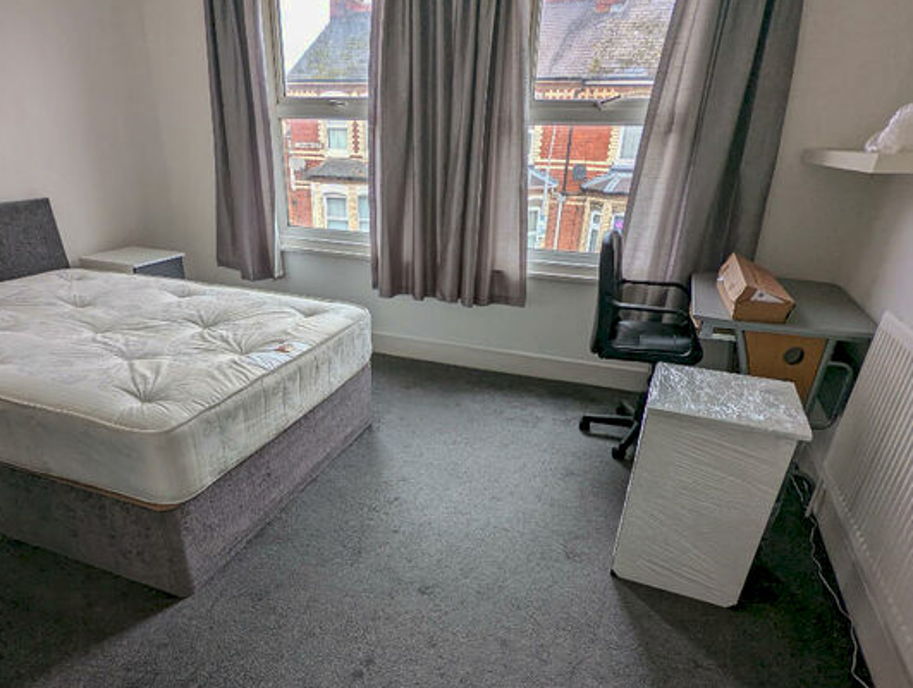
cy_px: 443
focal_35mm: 21
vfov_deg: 62.4
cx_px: 408
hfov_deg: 78.6
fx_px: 555
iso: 62
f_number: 2.2
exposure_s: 1/79.3
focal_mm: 2.35
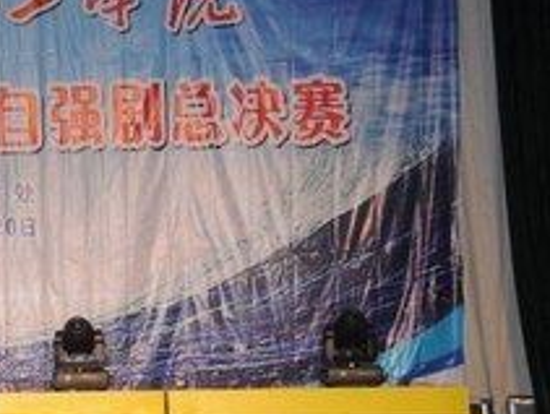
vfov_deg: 13.6
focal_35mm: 109
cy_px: 169
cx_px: -83
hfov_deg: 17.3
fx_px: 1735
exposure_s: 1/60
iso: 250
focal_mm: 32
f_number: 5
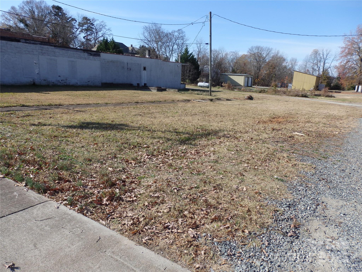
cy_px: 136
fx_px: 261
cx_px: 181
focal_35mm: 25
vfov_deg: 54.9
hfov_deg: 69.4
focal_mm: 4.5
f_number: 3
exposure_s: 1/1000
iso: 100
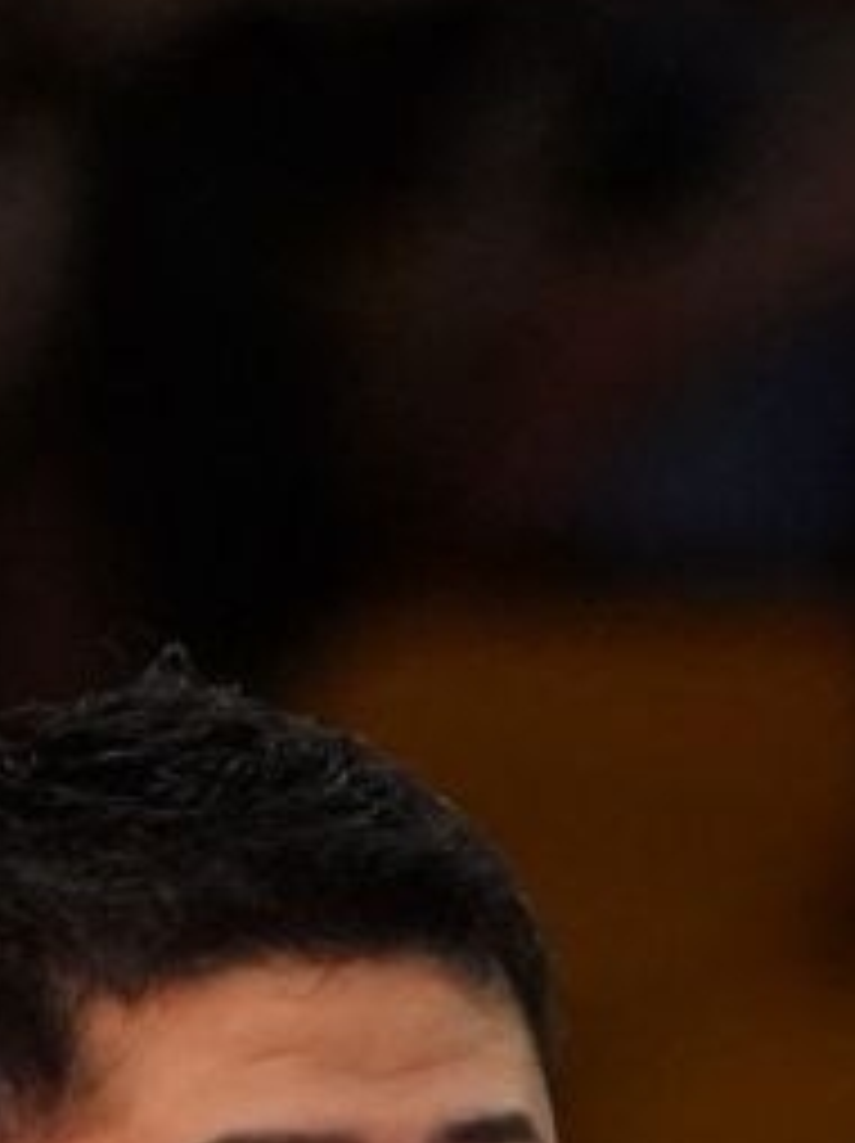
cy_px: 2362
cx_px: 1494
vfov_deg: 1.5
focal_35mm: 1365
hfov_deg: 1.1
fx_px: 45029
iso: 5000
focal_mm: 200
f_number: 2.8
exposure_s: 1/1000
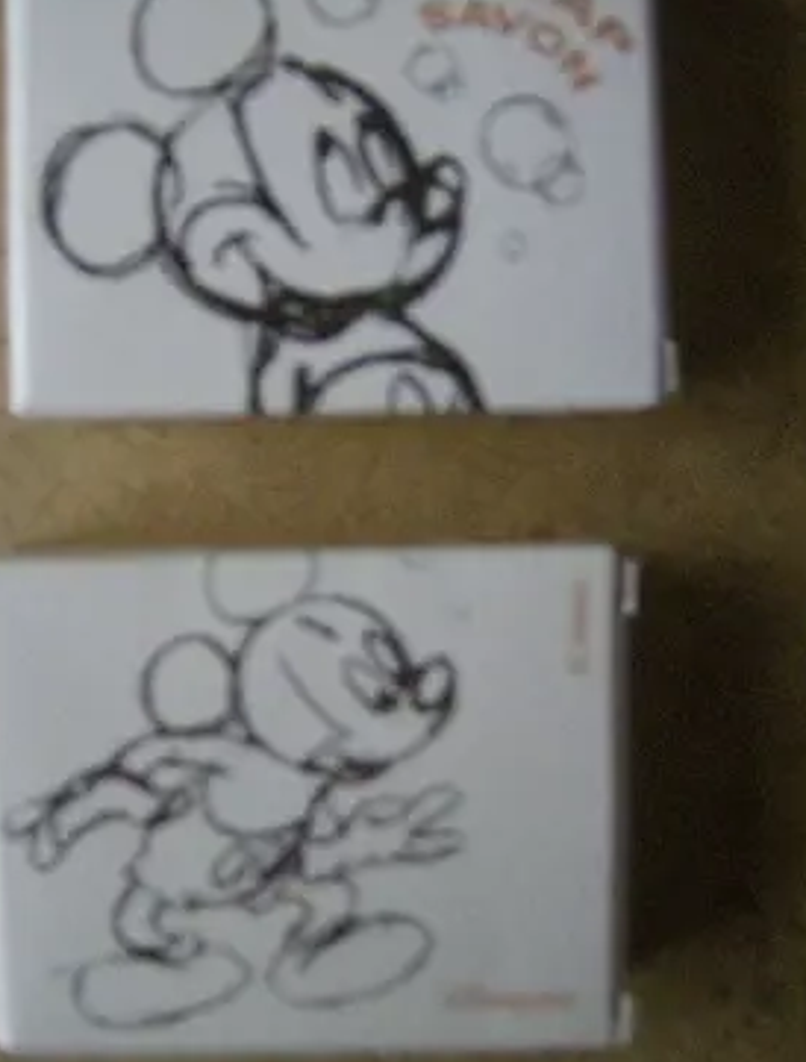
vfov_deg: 44.6
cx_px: 350
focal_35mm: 42
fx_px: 1294
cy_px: 493
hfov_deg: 34.5
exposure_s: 1/25.3
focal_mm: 6
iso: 200
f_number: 2.8
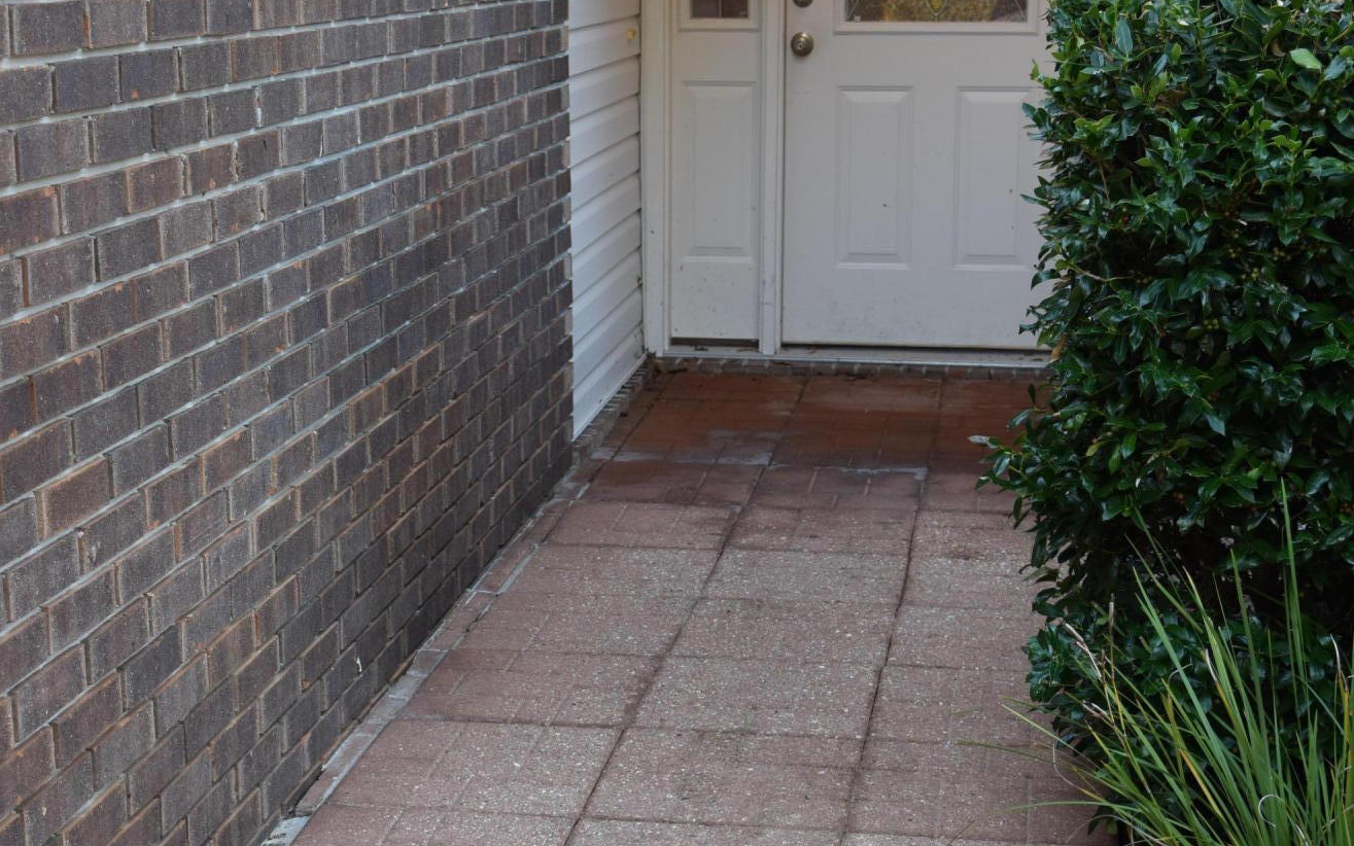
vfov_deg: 20.7
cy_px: 444
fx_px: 2317
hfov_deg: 32.6
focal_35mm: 63
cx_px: 669
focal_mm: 27
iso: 400
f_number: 4.5
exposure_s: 1/80
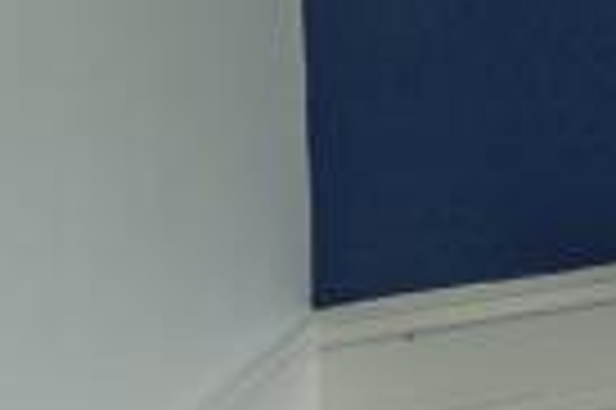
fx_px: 1795
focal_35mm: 105
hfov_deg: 8.9
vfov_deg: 11.0
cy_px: -561
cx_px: 2284
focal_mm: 14
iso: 400
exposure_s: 1/250
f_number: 5.6
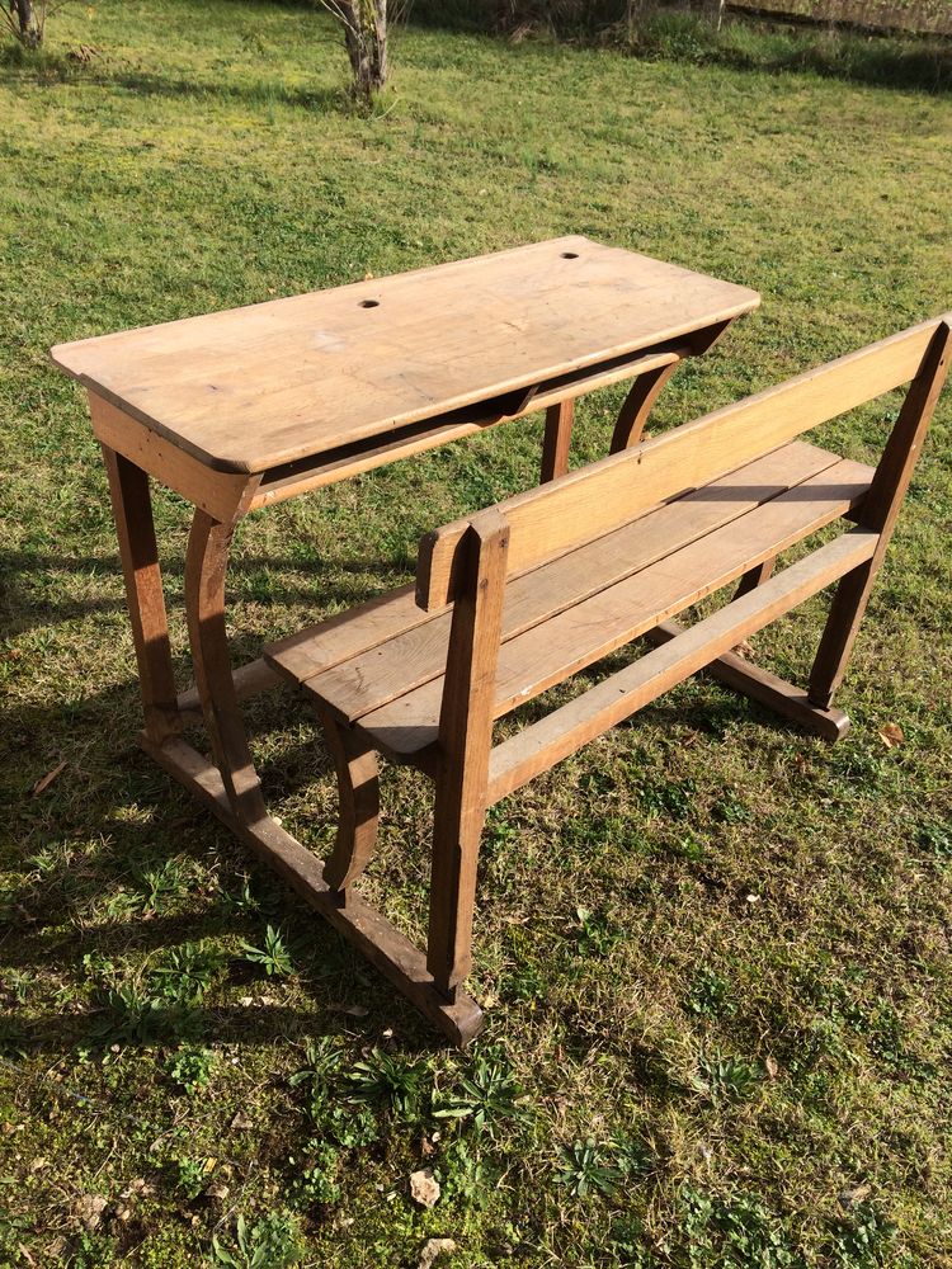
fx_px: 1063
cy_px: 634
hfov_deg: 48.2
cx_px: 476
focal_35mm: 29
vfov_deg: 61.7
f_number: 2.2
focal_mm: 4.15
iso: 32
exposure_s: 1/1109
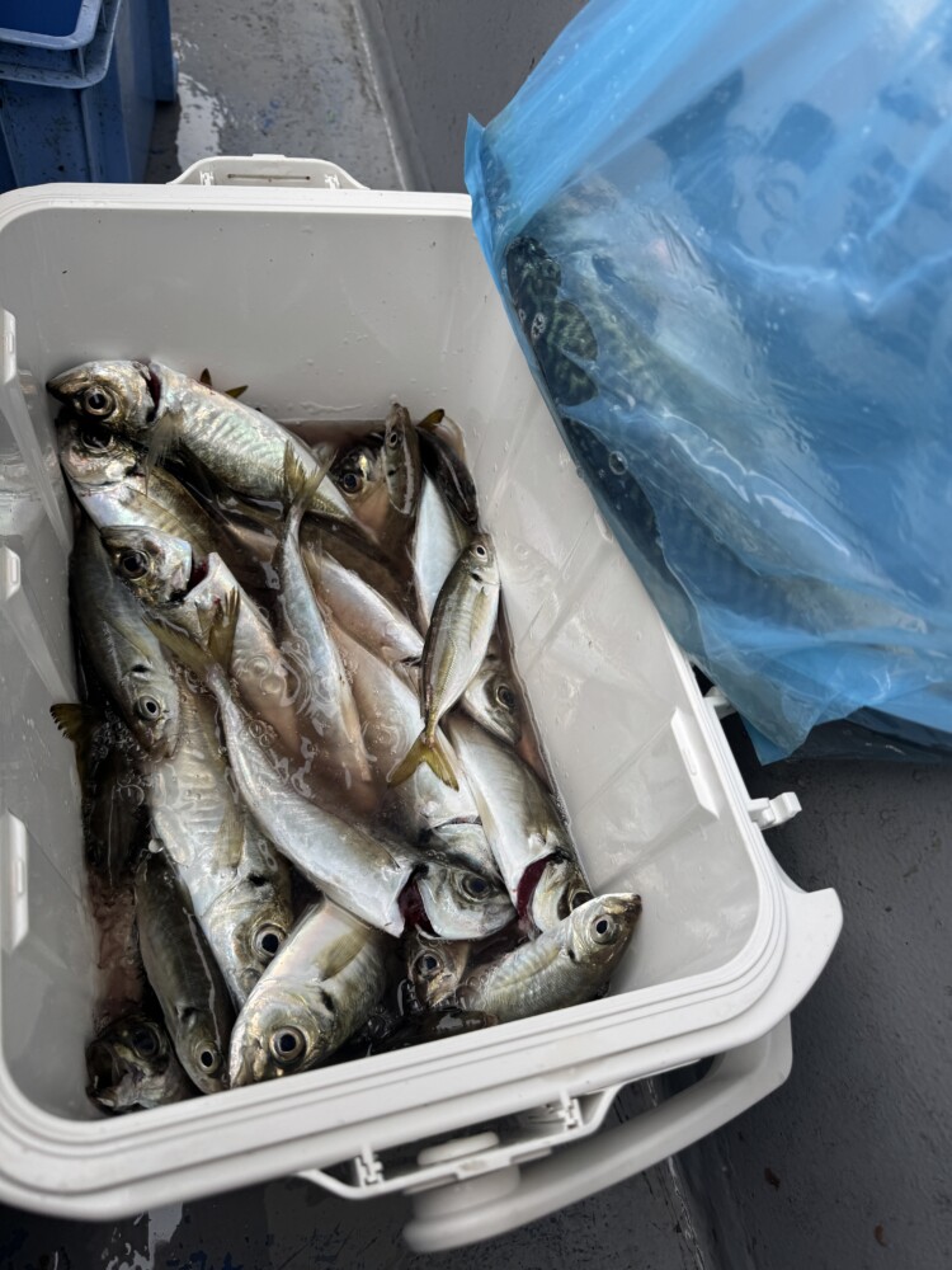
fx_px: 880
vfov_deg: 71.6
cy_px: 635
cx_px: 476
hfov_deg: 56.8
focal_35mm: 24
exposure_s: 1/912
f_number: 1.78
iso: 80
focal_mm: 6.76
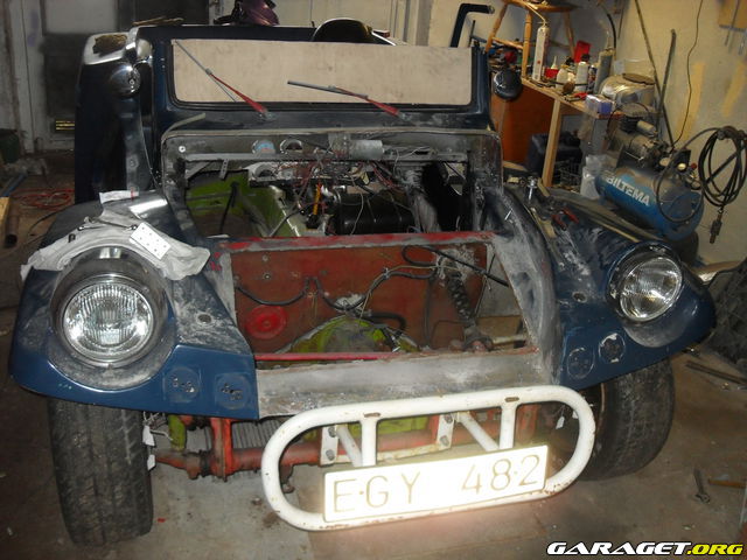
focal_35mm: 35
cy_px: 280
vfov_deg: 40.7
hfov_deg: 52.6
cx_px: 374
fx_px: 755
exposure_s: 1/45
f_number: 2.8
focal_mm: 6.2
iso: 200
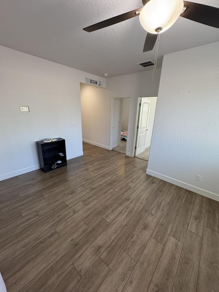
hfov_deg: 85.7
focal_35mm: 14
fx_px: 118
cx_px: 110
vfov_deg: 102.1
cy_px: 146
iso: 200
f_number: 2.2
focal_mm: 2.22
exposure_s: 1/120
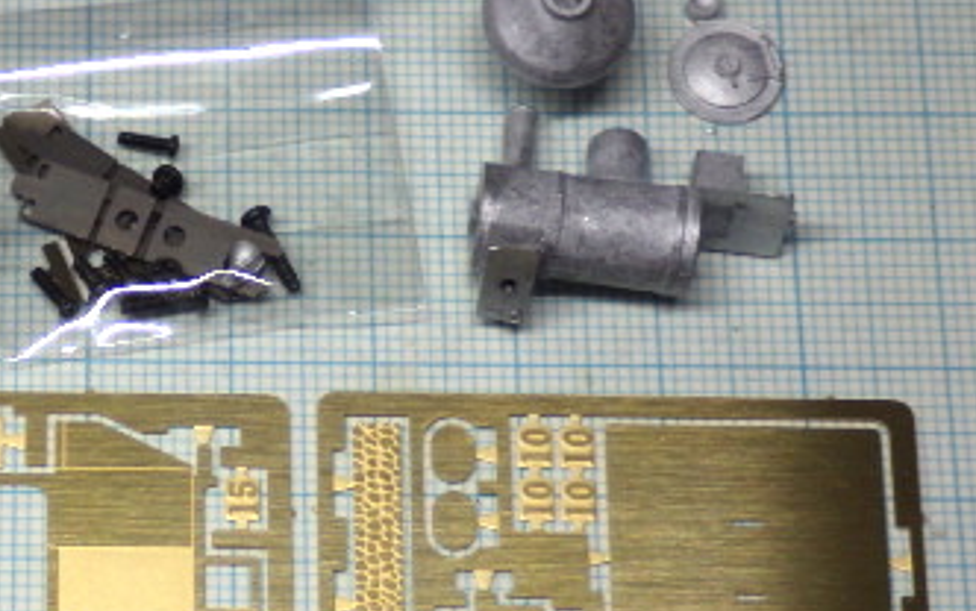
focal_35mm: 145
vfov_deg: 9.0
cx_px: 88
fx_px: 3859
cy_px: 558
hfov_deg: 14.3
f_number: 4
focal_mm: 12.6
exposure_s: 1/125
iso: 200
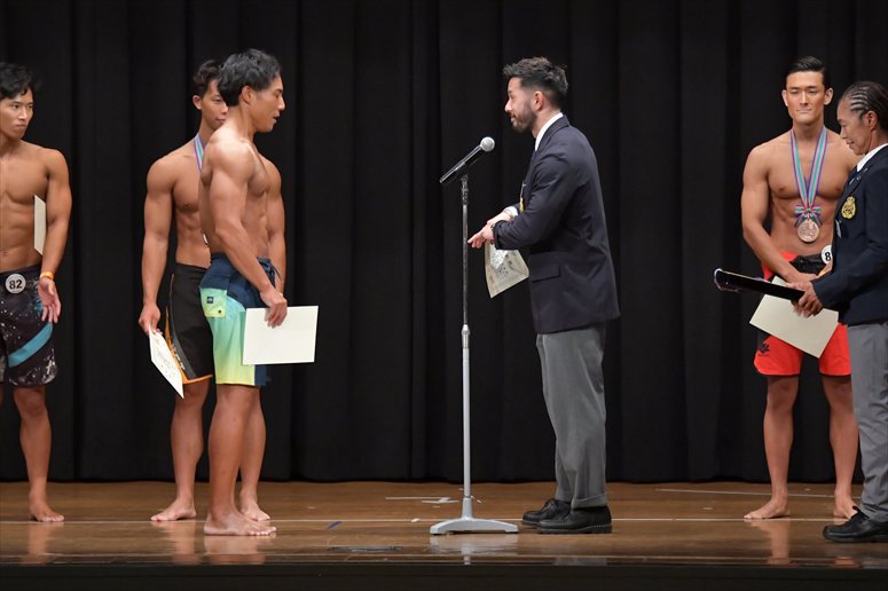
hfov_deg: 10.2
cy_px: 296
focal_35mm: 202
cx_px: 444
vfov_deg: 6.8
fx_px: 4980
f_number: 5.6
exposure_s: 1/400
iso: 6400
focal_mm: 135
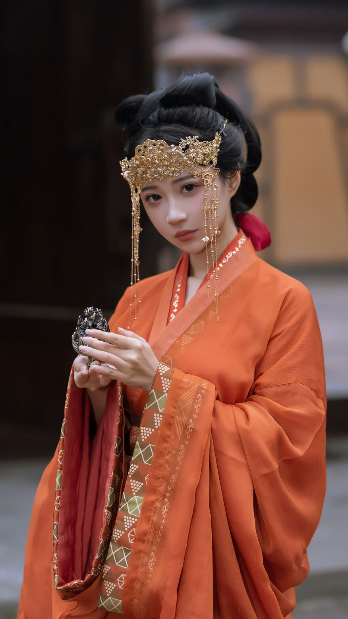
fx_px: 1477
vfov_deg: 23.7
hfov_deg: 13.4
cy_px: 312
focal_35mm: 90
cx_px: 176
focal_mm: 85
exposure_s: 1/320
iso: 1000
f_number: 2.2
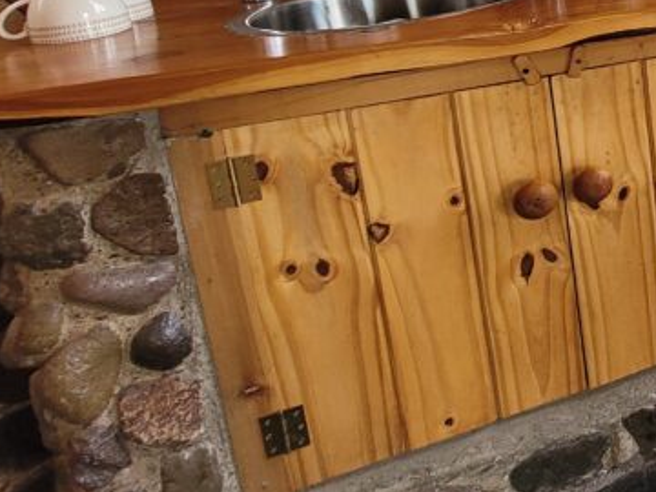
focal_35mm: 37
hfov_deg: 34.0
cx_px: 875
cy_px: -47
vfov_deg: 33.7
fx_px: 701
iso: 80
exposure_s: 1/120
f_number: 2.2
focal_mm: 1.74
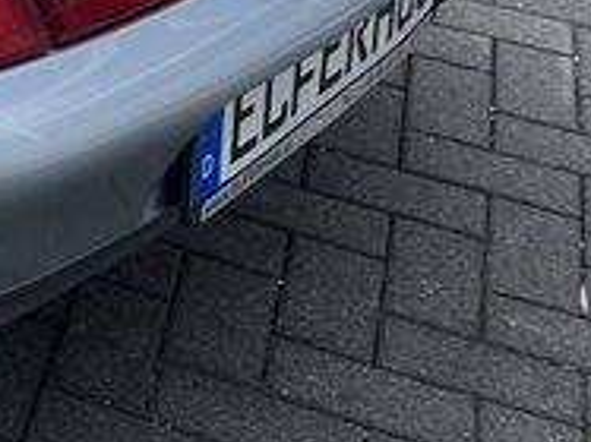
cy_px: -328
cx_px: -594
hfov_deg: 15.0
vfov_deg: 12.7
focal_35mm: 107
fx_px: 1826
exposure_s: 1/2513
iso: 50
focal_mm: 5.1
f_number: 1.6
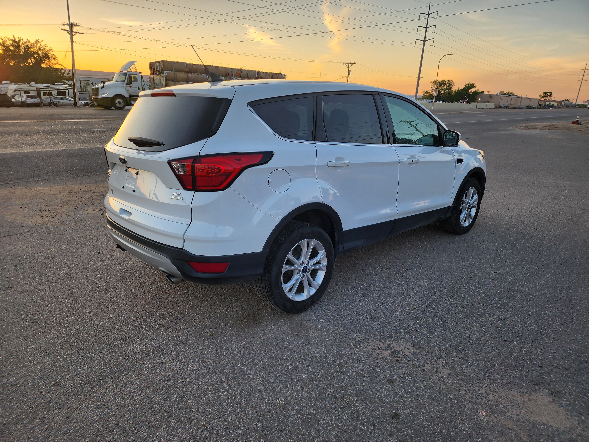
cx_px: 294
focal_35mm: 23
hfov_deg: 73.9
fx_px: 391
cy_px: 221
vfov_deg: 58.9
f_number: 1.8
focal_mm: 6.4
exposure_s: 1/180
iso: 40
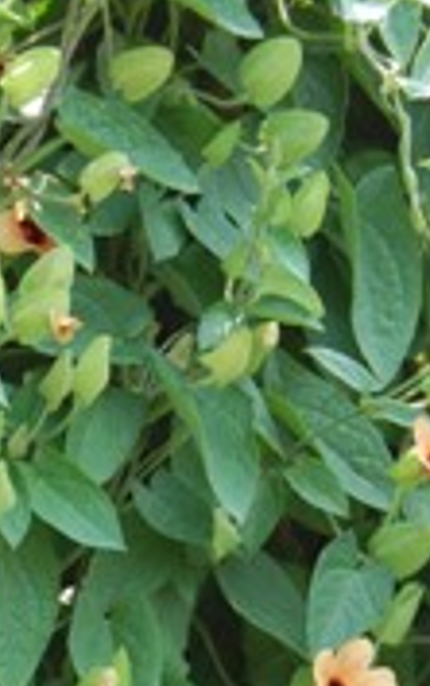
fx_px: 4134
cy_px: 787
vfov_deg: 9.4
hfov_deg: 6.0
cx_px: 155
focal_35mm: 221
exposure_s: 1/160
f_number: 6.3
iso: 200
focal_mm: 40
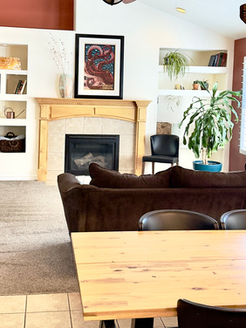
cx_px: 128
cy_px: 110
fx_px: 464
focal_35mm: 49
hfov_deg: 29.7
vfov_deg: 38.5
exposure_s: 1/158
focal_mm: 6.76
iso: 200
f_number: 1.78
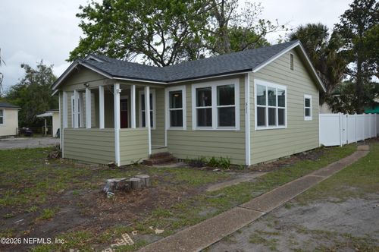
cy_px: 126
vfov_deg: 50.3
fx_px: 268
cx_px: 190
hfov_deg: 70.5
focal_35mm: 26
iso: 100
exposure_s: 1/250
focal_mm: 17
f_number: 8
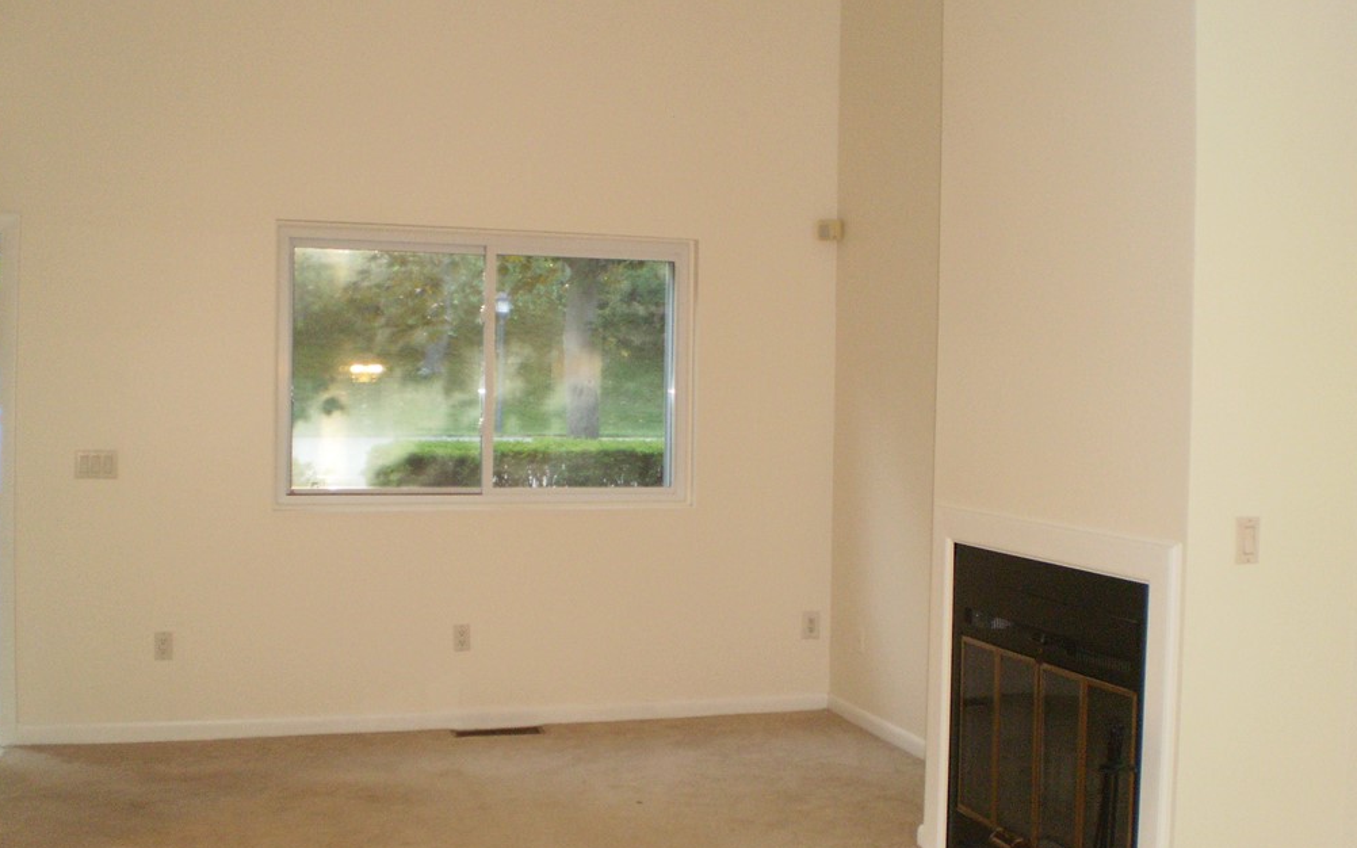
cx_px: 674
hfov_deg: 50.4
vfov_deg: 32.8
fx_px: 1442
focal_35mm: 39
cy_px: 432
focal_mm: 6.3
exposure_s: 1/30
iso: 250
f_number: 3.1
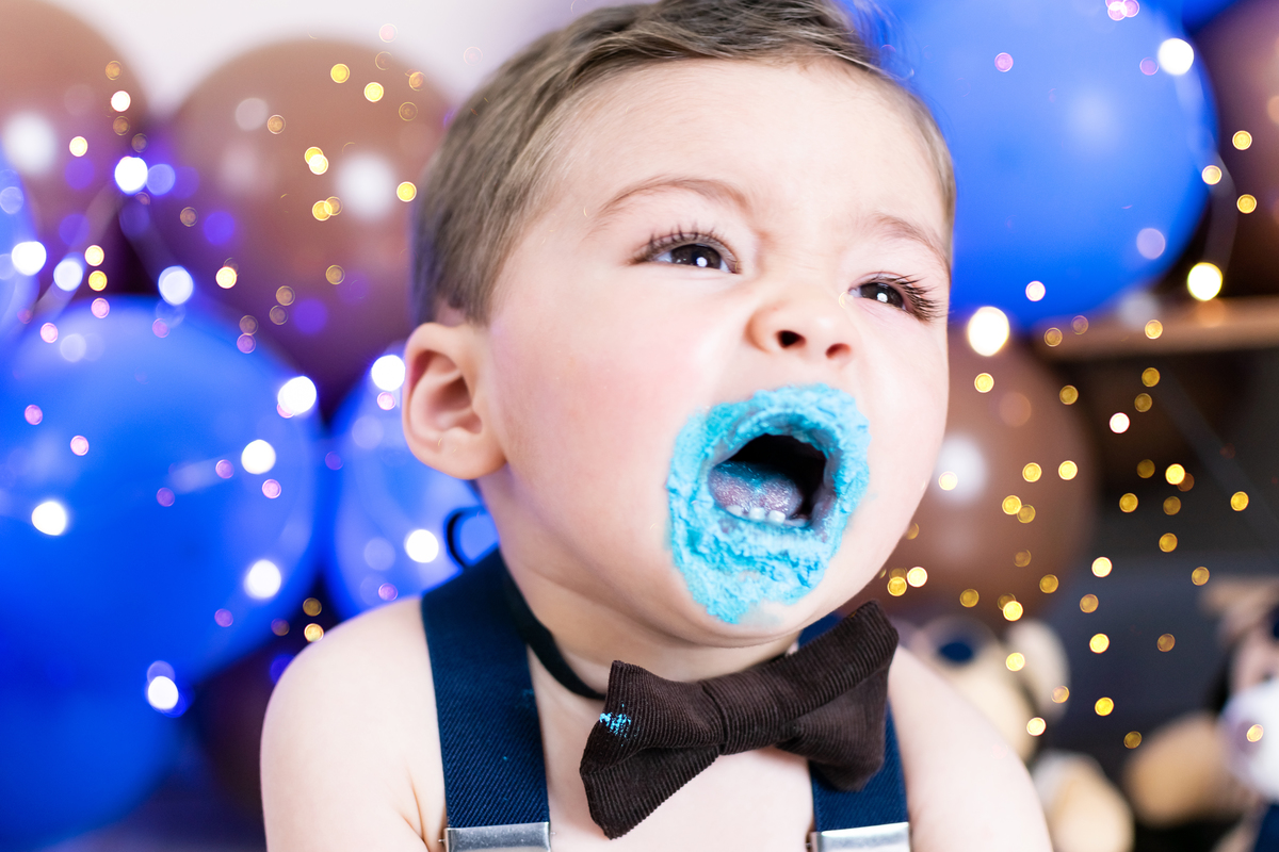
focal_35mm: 52
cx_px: 640
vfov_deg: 25.8
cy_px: 426
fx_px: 1865
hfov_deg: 37.9
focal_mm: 35
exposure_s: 1/125
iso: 100
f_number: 2
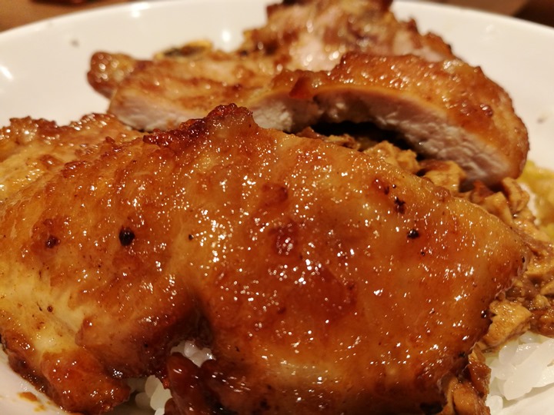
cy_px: 208
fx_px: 432
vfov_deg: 51.4
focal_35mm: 27
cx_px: 277
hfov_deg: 65.3
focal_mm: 4.5
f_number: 4
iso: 250
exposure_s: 1/30
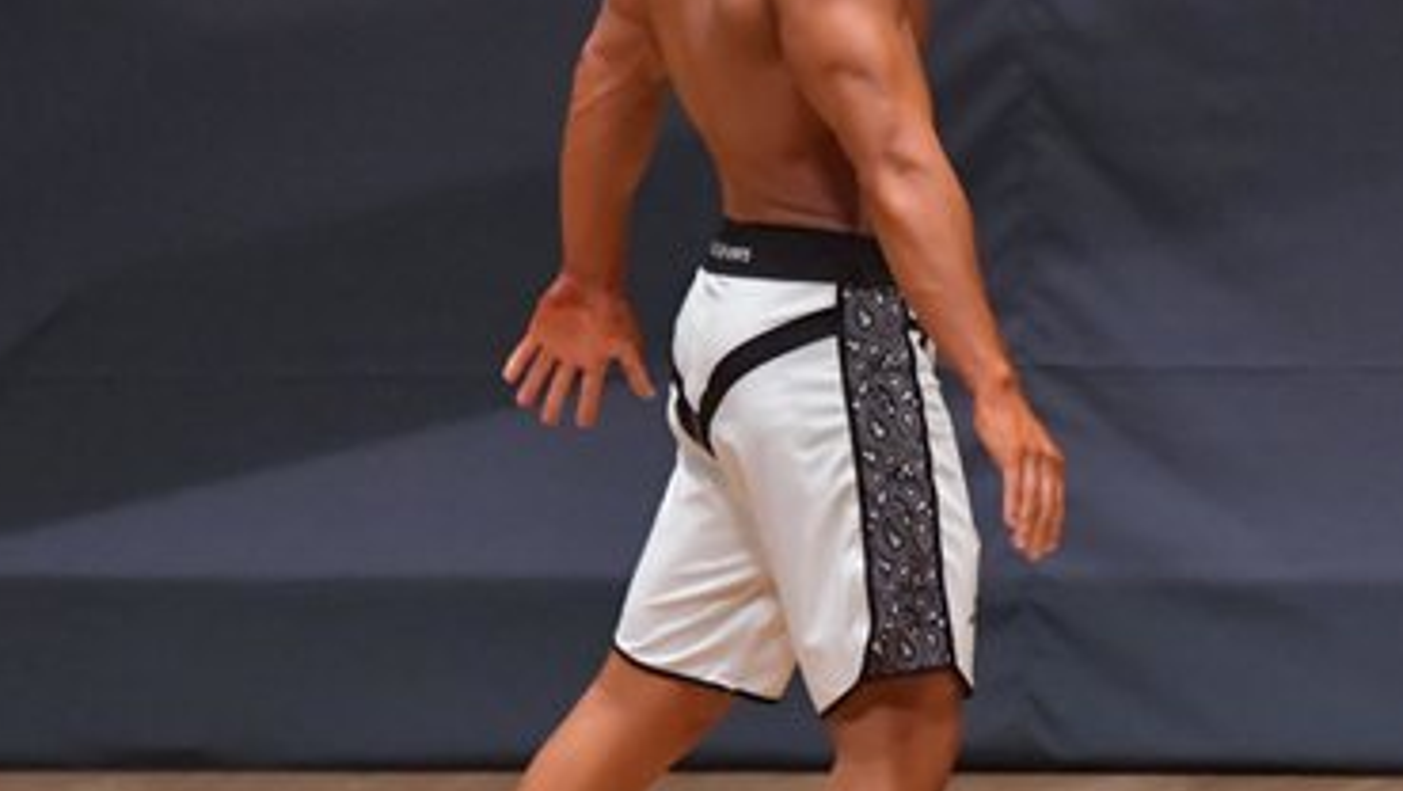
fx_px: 24529
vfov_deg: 1.8
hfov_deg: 3.3
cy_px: 342
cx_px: 804
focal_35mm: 659
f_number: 5.6
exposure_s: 1/400
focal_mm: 200
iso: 6400
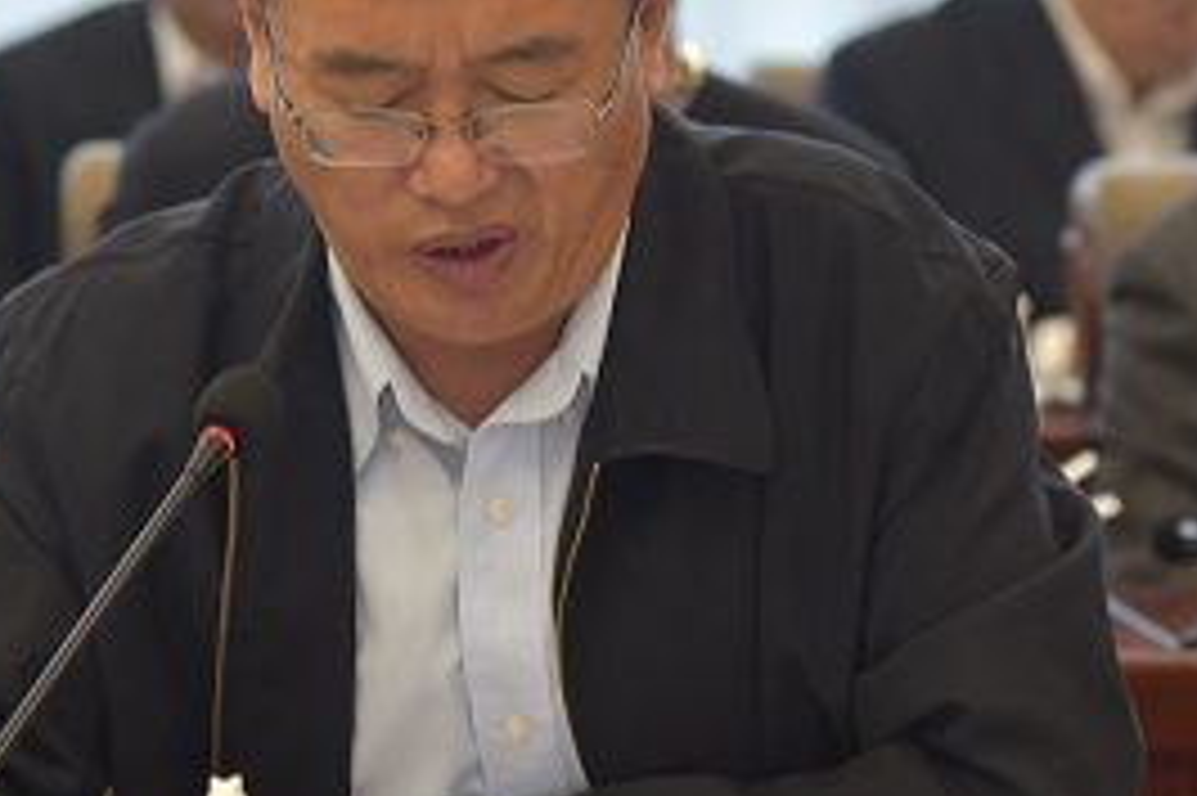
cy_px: 223
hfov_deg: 6.7
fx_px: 10201
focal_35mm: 307
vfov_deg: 4.5
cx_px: 531
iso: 400
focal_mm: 120
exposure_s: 1/80
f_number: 4.5
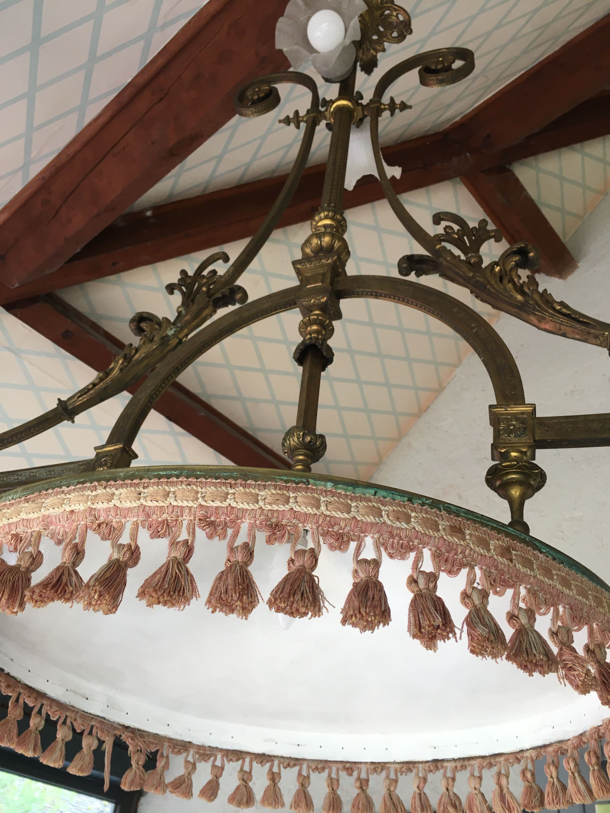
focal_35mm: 29
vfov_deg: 61.7
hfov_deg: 48.2
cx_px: 305
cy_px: 406
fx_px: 681
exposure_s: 1/33
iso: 25
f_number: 2.2
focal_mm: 4.15
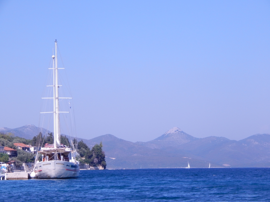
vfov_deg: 11.3
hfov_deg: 15.1
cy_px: 101
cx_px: 135
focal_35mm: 131
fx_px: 1022
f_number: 4.8
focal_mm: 23.4
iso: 125
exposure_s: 1/800
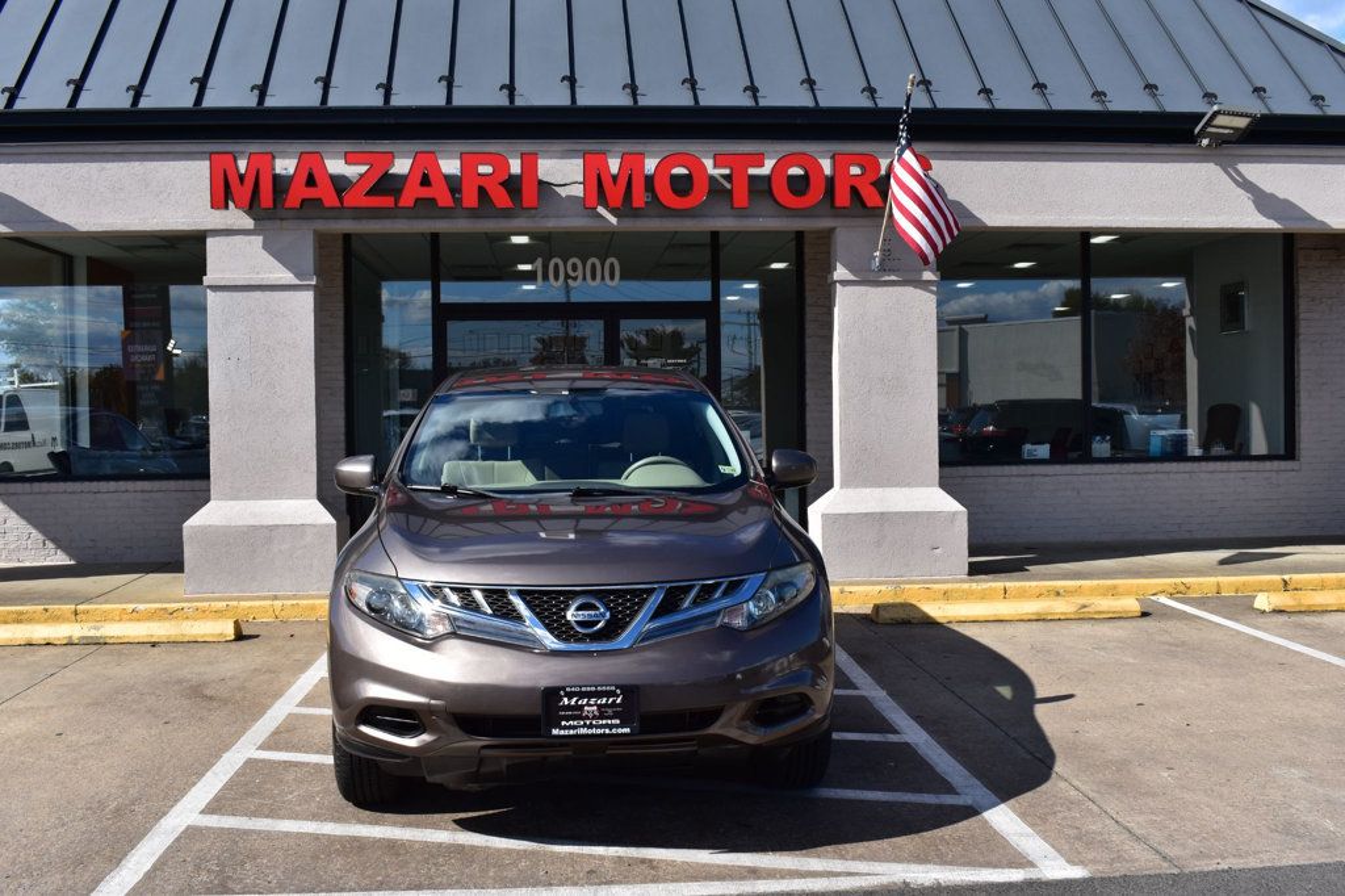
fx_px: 1344
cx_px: 672
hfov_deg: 53.1
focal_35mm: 36
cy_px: 448
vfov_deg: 36.8
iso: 280
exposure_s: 1/500
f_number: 11
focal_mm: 24
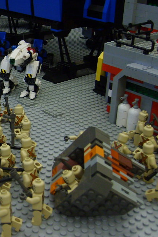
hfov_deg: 21.0
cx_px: -34
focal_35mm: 60
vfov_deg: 33.3
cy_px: 99
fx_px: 395
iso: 100
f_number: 2.8
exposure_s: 1/30
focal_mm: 5.8
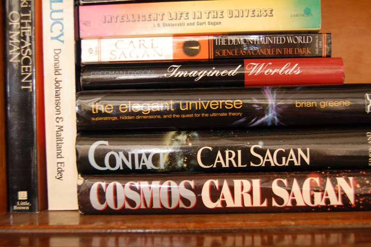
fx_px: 402
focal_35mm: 39
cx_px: 186
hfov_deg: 49.6
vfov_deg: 34.2
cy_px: 124
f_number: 4
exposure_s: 1/25
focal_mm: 26
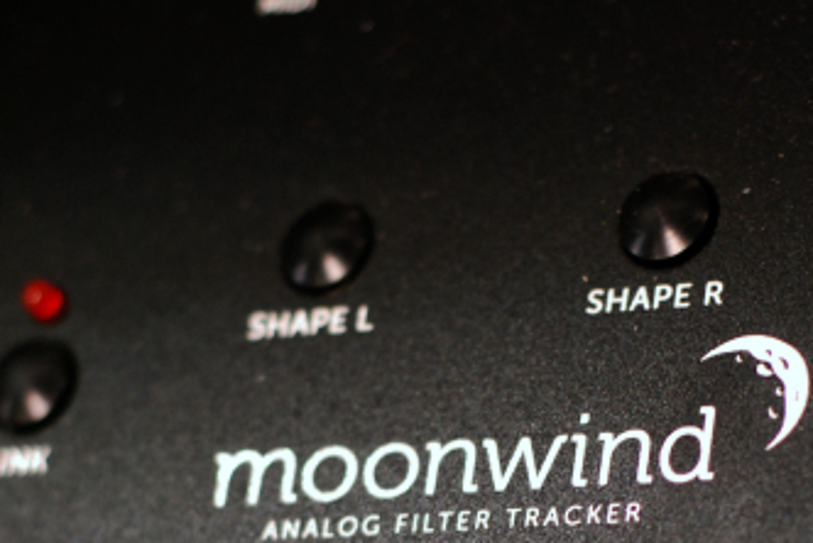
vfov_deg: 8.1
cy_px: 565
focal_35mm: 169
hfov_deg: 12.1
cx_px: 508
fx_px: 3820
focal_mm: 50
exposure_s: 1/60
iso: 640
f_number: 3.5
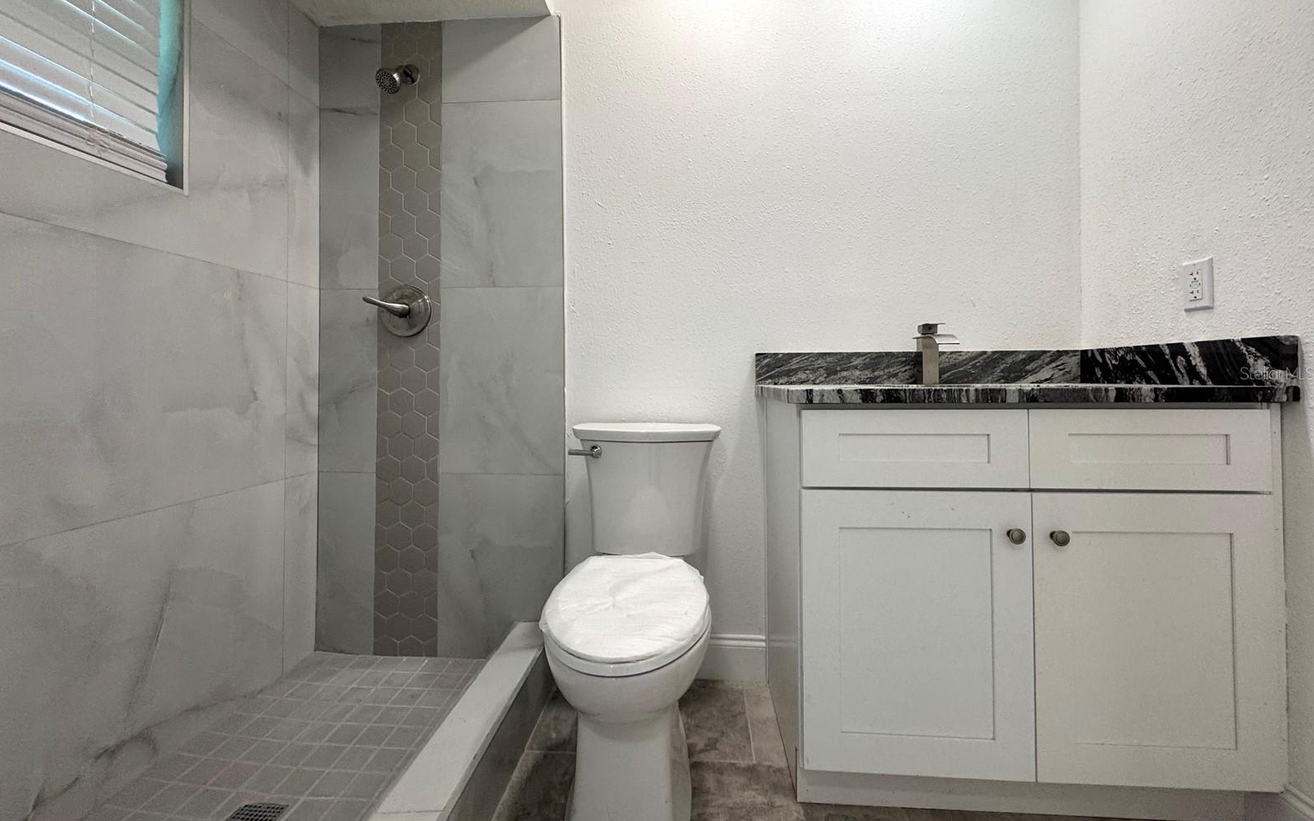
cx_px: 654
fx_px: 537
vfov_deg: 74.6
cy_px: 373
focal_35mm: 15
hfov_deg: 101.5
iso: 125
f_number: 2.2
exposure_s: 1/120
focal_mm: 2.22
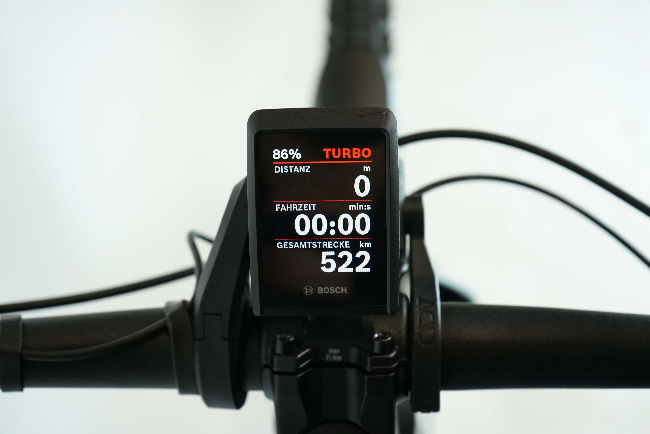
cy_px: 217
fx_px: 849
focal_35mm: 47
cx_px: 325
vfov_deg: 28.6
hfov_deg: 41.9
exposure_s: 1/200
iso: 2000
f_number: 5.6
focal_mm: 47
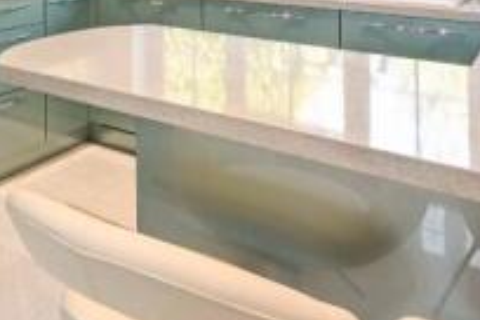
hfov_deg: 37.7
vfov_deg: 26.4
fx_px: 600
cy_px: -69
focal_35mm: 45
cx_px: -26
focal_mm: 14
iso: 400
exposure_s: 1/15
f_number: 9
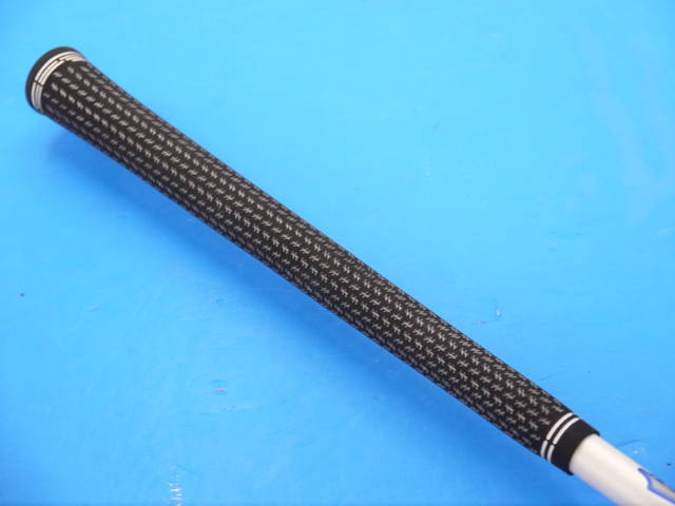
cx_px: 338
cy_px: 253
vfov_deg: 17.6
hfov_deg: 23.3
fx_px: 1638
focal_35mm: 84
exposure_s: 1/100
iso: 800
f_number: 5.6
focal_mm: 42
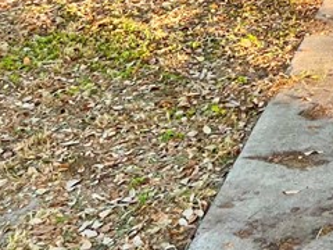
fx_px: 1068
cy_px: -169
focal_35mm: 111
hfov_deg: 15.4
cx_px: 590
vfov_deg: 12.4
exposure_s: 1/169
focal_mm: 5.1
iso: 40
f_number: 1.6
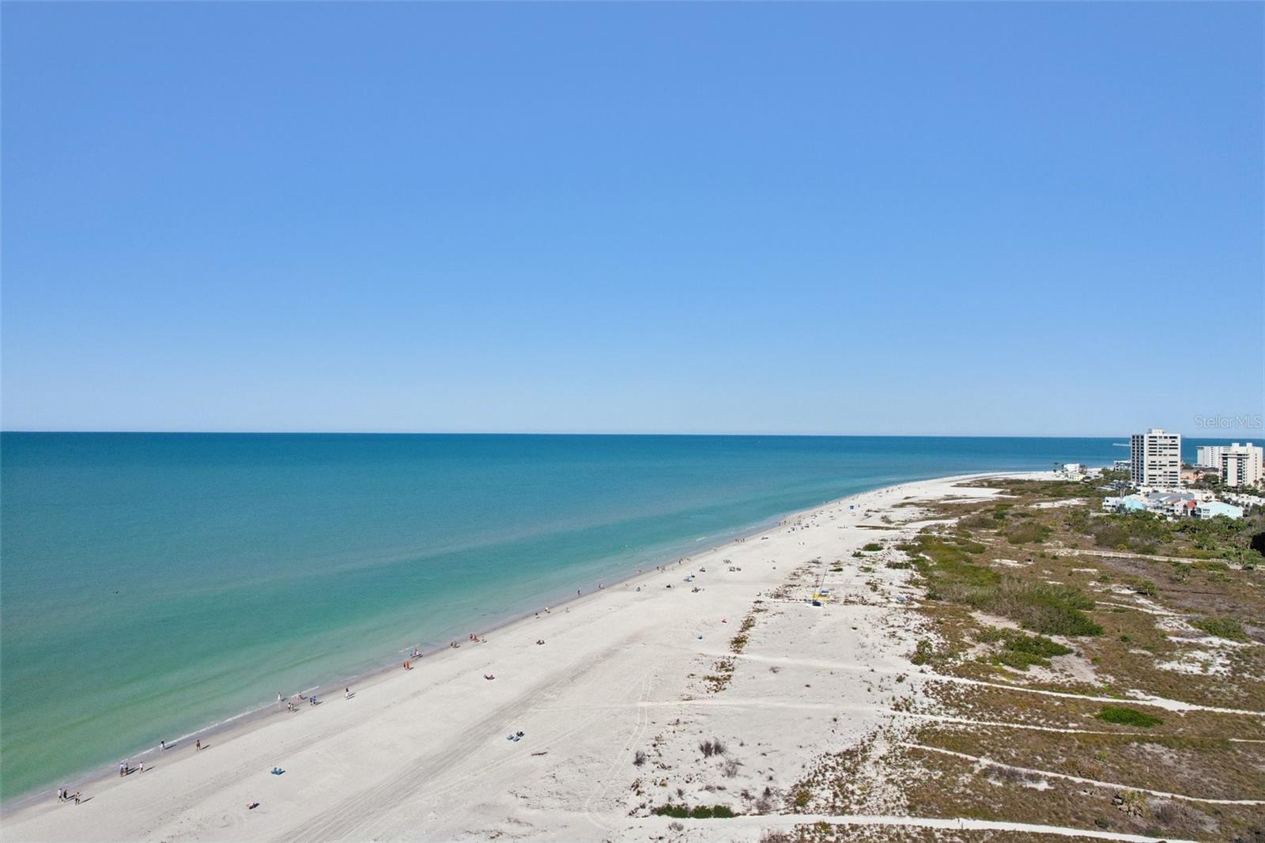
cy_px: 422
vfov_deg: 57.2
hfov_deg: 78.6
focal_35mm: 22
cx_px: 632
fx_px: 773
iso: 150
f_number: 2.8
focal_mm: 8.4
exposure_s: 1/5000
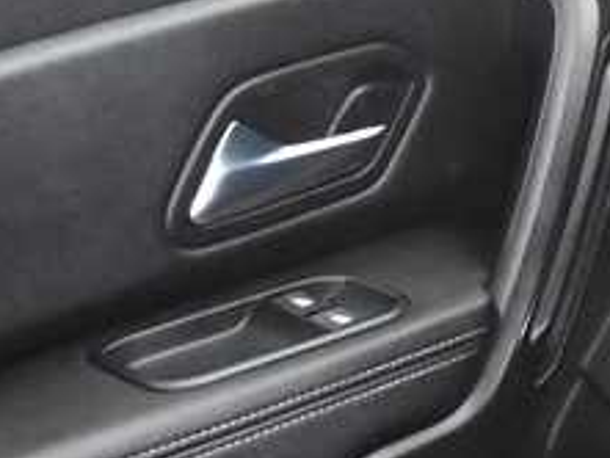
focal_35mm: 147
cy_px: 266
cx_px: 1361
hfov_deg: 11.5
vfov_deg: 10.1
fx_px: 2592
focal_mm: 22
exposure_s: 1/30
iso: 12800
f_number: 3
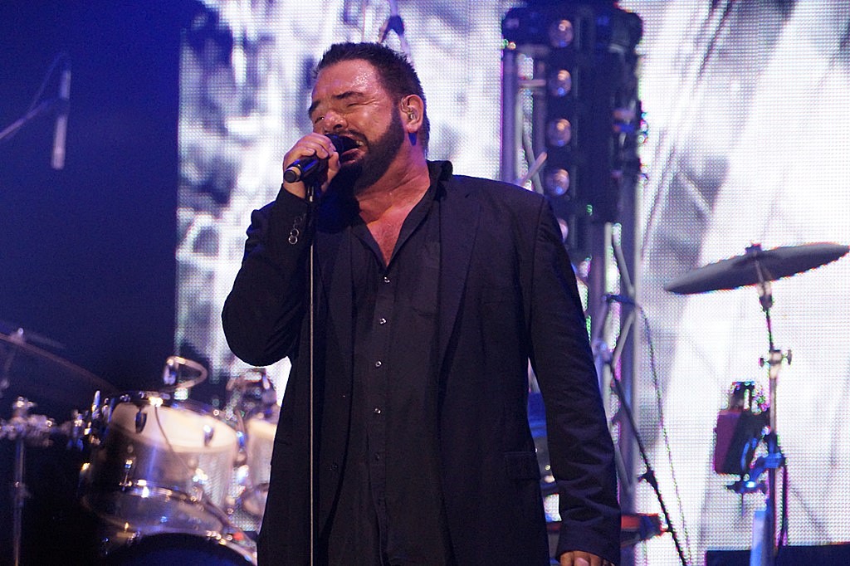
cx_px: 425
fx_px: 10621
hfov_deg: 4.6
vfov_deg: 3.1
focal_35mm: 450
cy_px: 283
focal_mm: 300
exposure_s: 1/125
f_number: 5.6
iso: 3200
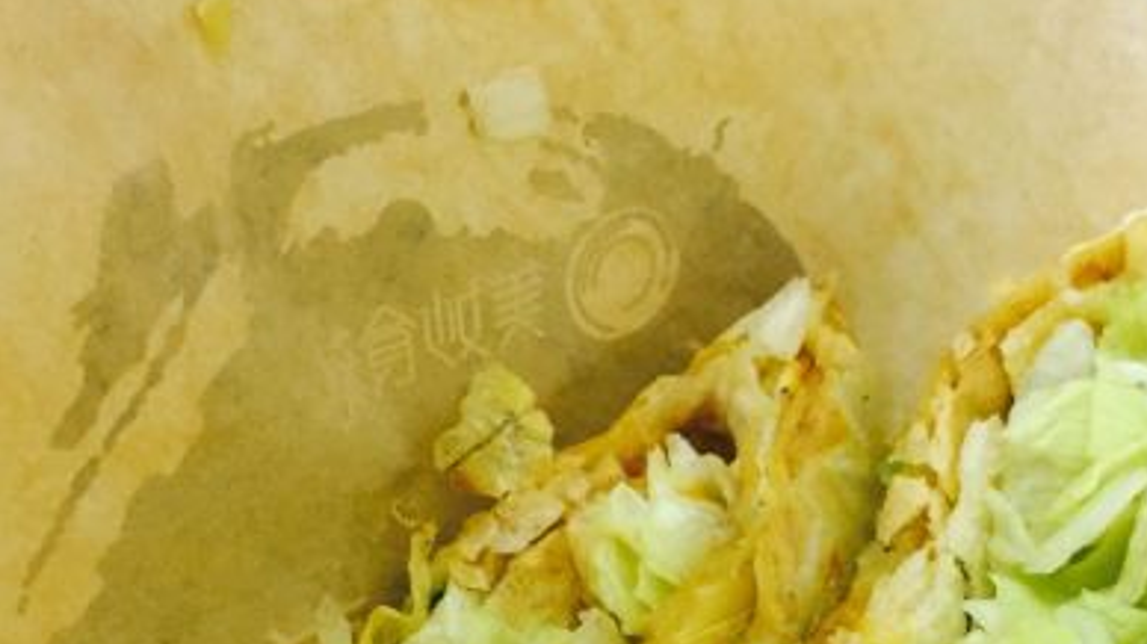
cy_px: 651
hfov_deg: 36.1
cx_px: 792
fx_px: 1733
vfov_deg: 20.4
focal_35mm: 57
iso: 160
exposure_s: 1/33
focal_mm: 4.15
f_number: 2.2
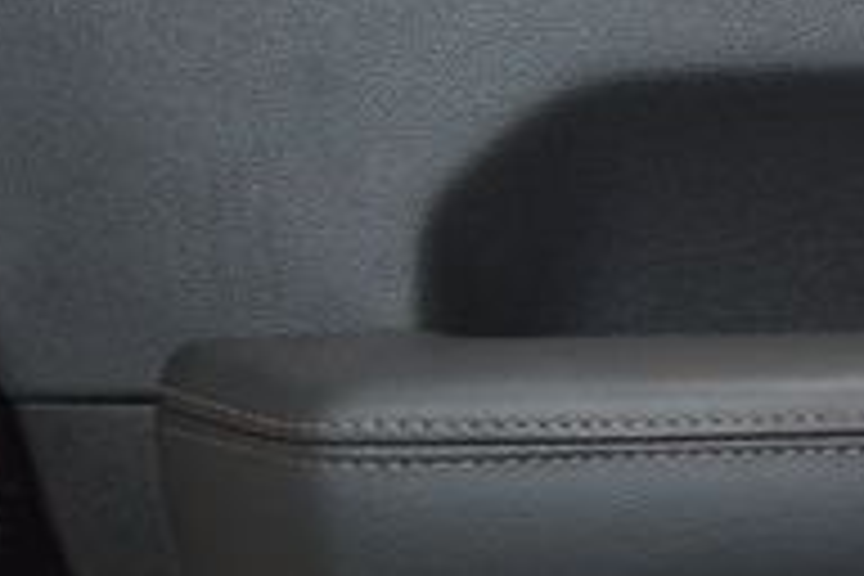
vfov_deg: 11.3
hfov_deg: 16.4
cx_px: 1008
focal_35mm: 120
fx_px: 2880
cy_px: 578
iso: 1800
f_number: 3.8
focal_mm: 24
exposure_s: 1/125
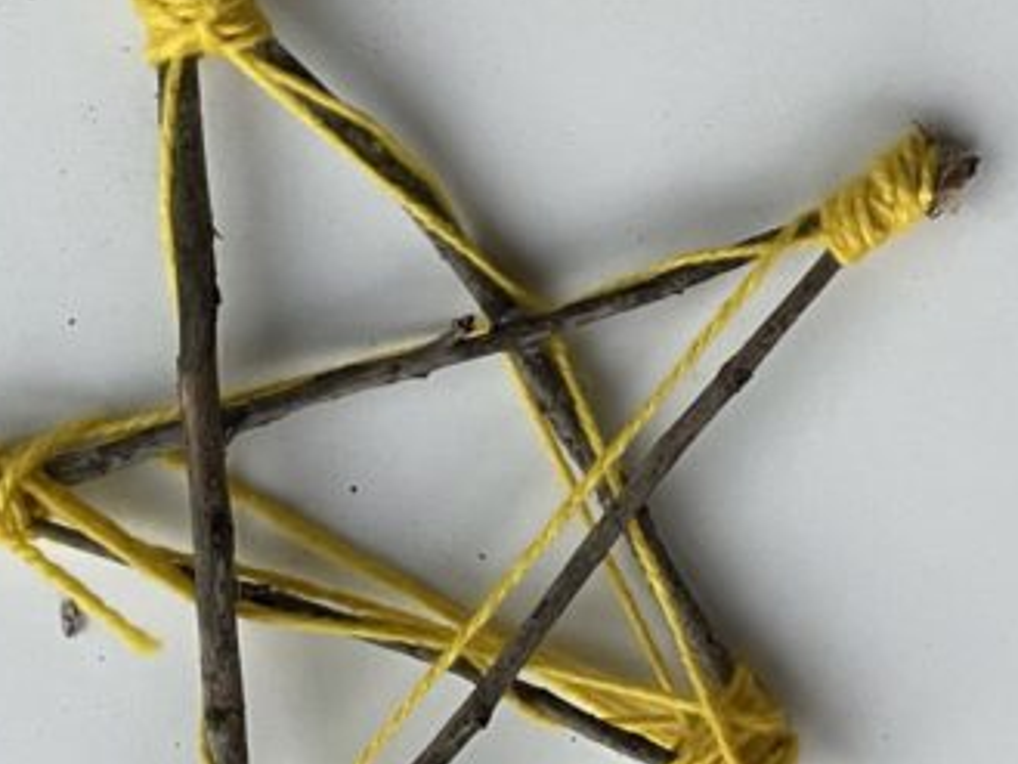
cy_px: -74
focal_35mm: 81
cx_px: 848
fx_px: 2383
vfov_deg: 17.6
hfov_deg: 23.7
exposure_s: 1/90
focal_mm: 4.2
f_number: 1.6
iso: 125
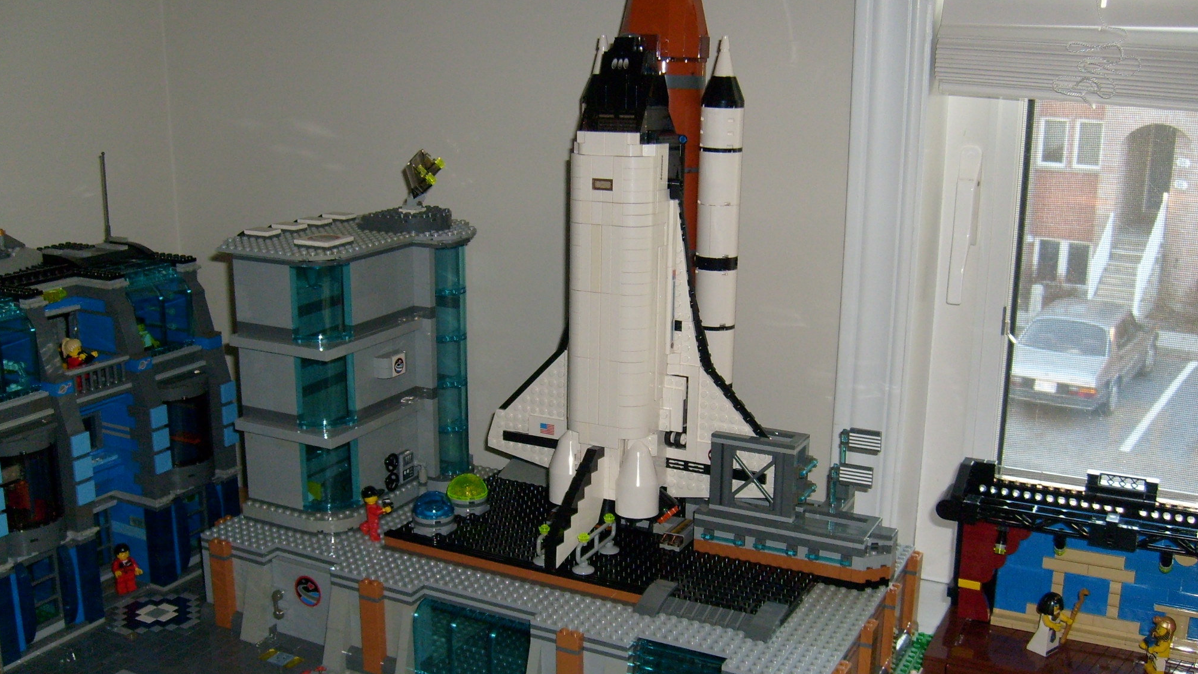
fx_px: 1239
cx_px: 597
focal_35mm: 39
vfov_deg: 30.4
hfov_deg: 51.6
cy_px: 362
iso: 100
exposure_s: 1/45
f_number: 2.8
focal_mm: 5.8
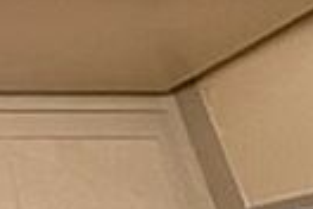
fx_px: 574
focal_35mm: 66
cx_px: -164
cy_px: -309
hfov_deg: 23.8
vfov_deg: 13.8
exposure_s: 1/60
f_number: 2.2
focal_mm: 2.22
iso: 800
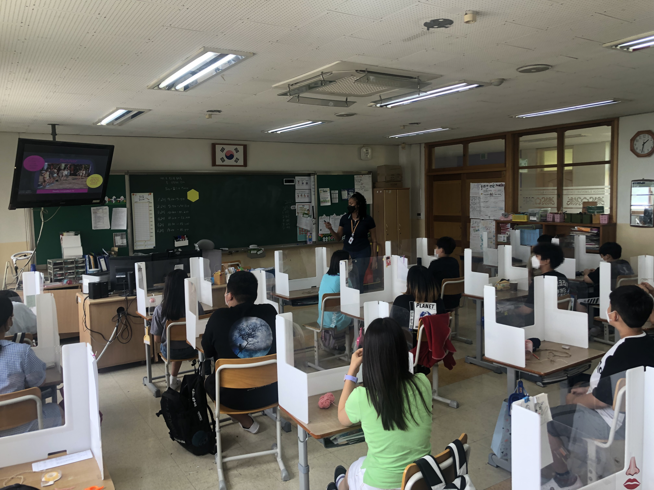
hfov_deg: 63.4
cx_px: 327
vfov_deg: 49.7
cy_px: 245
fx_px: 529
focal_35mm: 28
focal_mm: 3.99
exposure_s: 1/120
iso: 64
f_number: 1.8
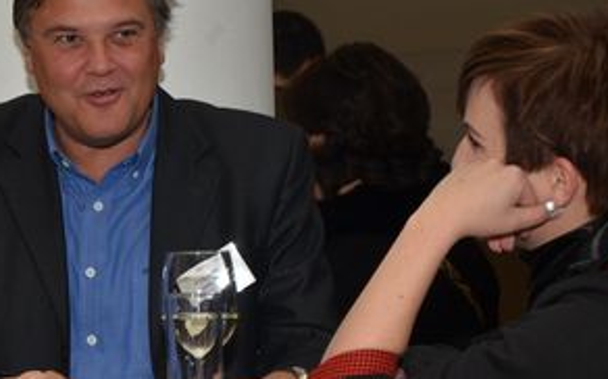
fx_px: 2335
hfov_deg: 14.8
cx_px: 179
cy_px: 143
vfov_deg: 9.3
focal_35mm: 141
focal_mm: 45
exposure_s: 1/125
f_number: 4.8
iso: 400
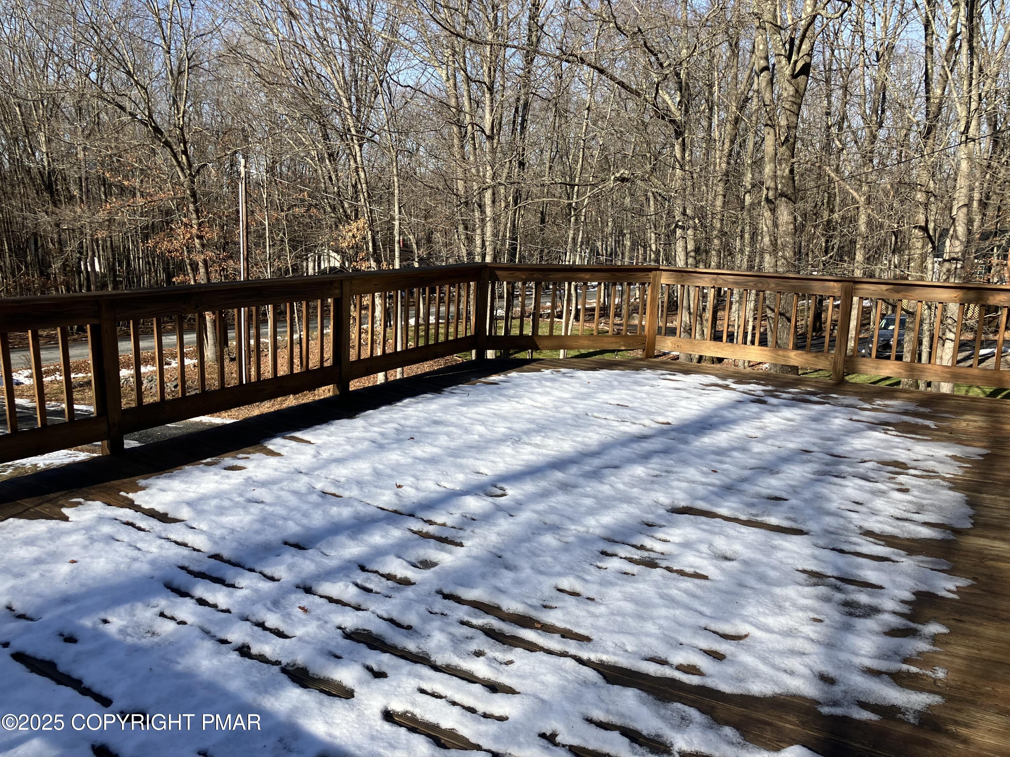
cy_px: 378
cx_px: 505
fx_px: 817
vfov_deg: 49.7
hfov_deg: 63.4
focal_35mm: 28
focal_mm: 3.99
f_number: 1.8
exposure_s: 1/1245
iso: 32
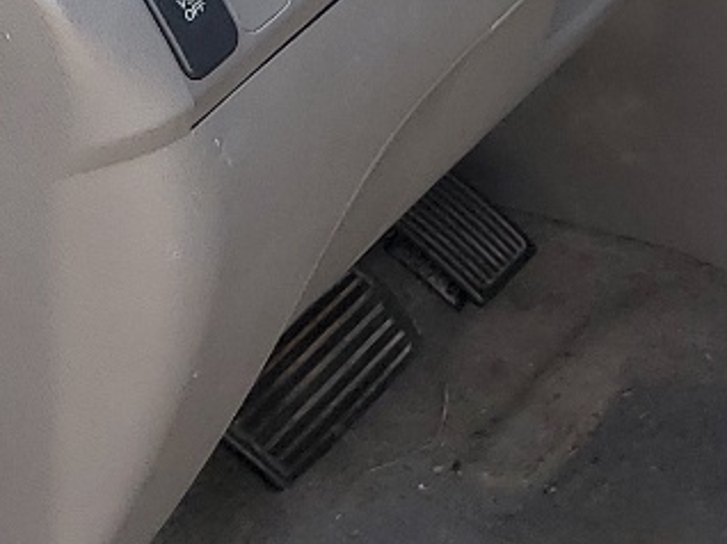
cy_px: -73
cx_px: 1411
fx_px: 2749
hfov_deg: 13.2
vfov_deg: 11.1
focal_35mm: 131
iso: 50
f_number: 1.5
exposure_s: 1/455
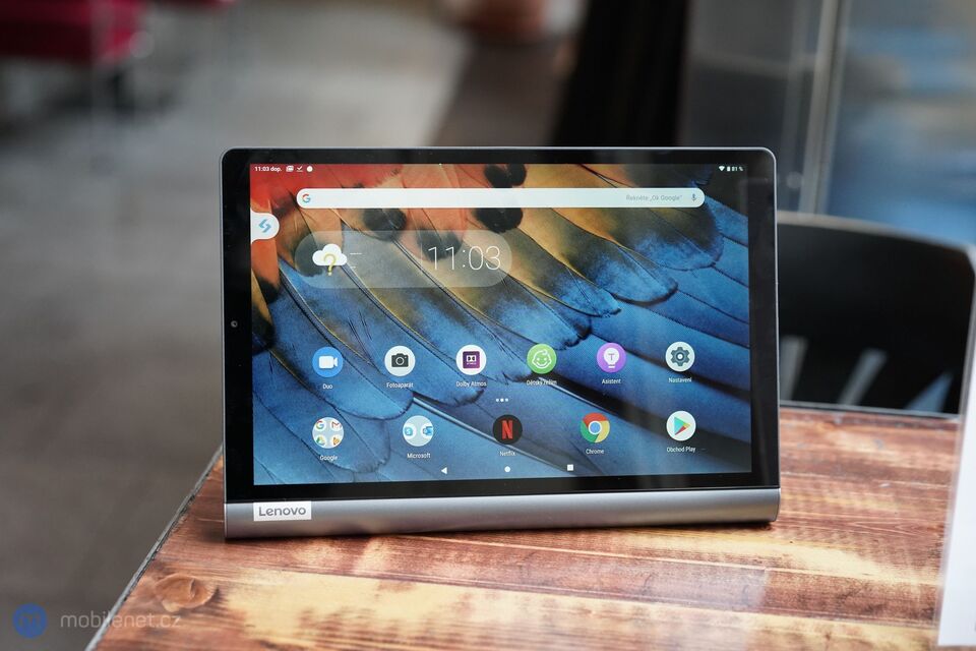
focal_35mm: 55
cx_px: 488
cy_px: 326
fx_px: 1491
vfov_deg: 24.6
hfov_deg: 36.2
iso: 5000
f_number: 4
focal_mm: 55
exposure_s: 1/250
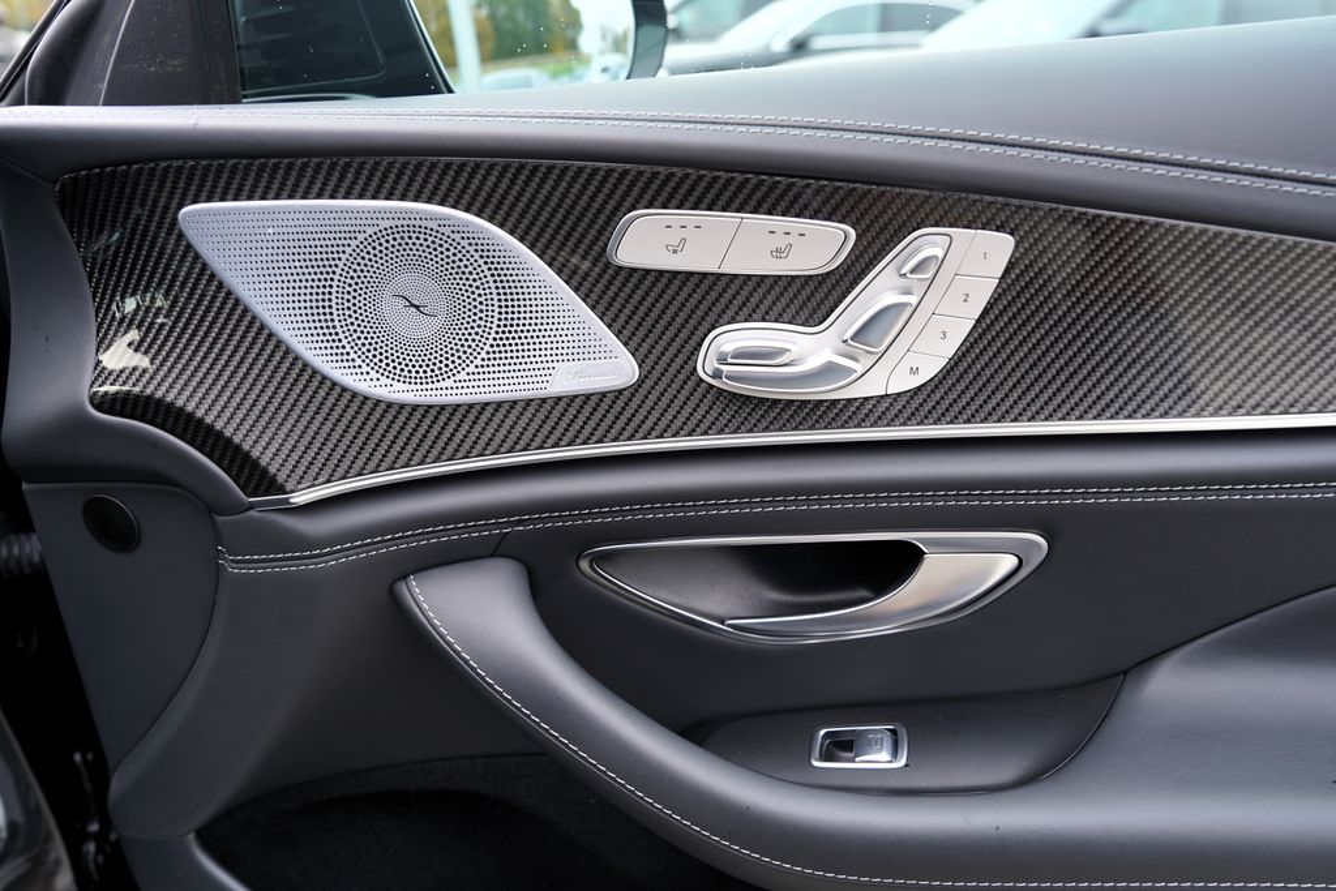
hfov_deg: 73.7
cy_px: 446
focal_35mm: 24
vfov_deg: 53.1
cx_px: 668
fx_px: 891
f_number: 4.5
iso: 100
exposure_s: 1/80
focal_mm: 24
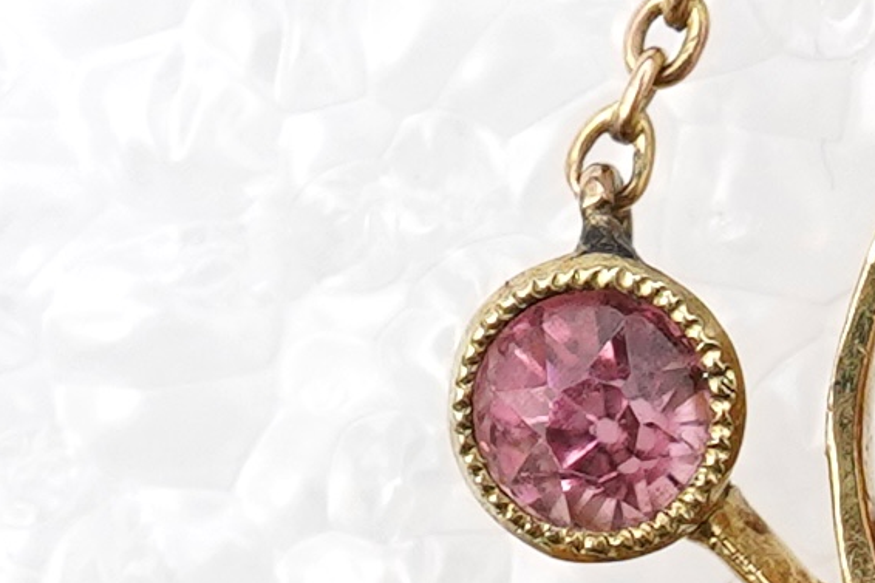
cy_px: 1160
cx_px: 1476
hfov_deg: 6.5
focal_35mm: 313
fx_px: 7605
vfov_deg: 4.3
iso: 500
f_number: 16
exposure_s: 1/125
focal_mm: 30
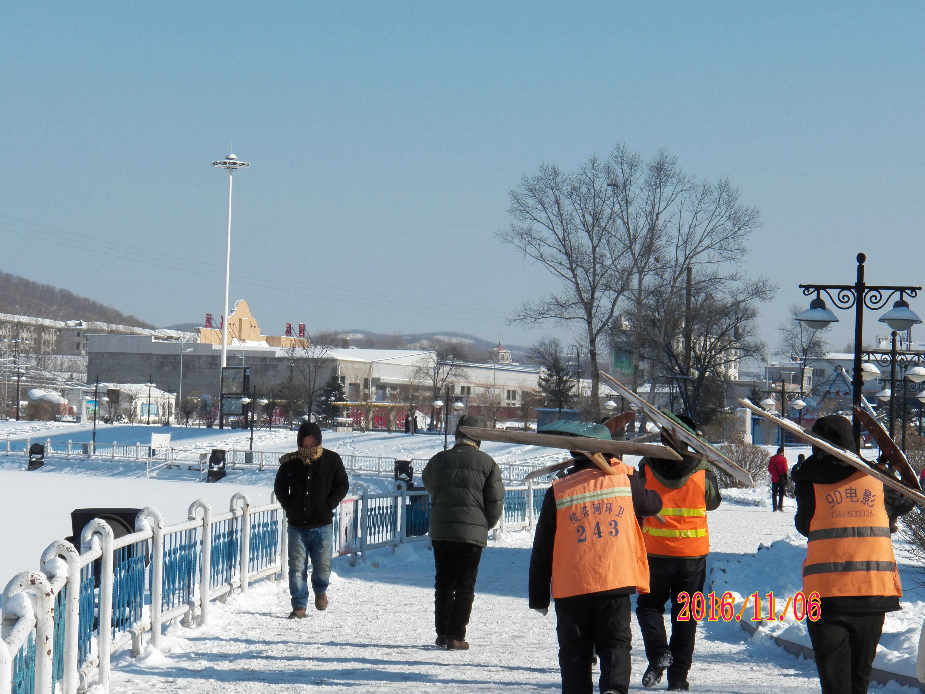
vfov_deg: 13.1
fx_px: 3020
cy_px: 347
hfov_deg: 17.4
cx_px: 462
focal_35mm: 113
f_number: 5.6
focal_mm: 20.2
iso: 125
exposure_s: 1/1250
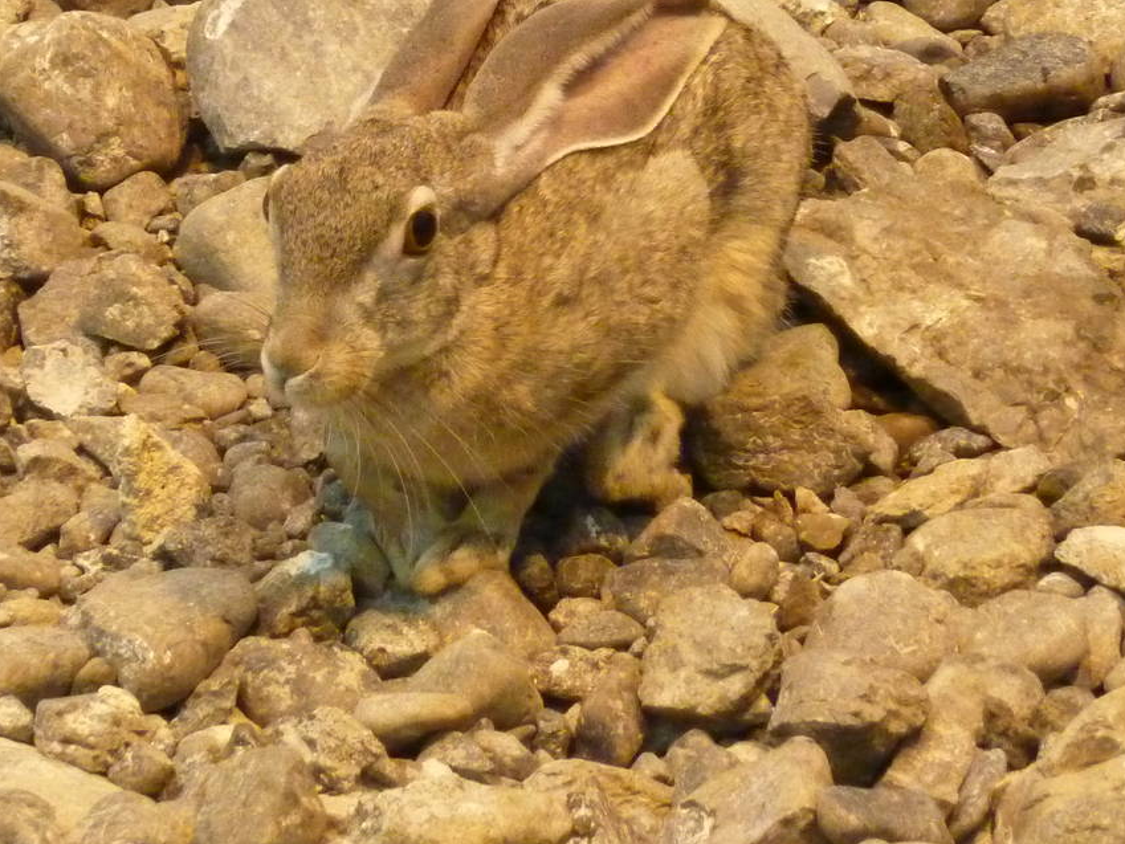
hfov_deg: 3.8
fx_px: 17032
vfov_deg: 2.8
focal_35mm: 524
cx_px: 484
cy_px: 158
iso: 800
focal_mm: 45.7
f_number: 4.8
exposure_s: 1/125
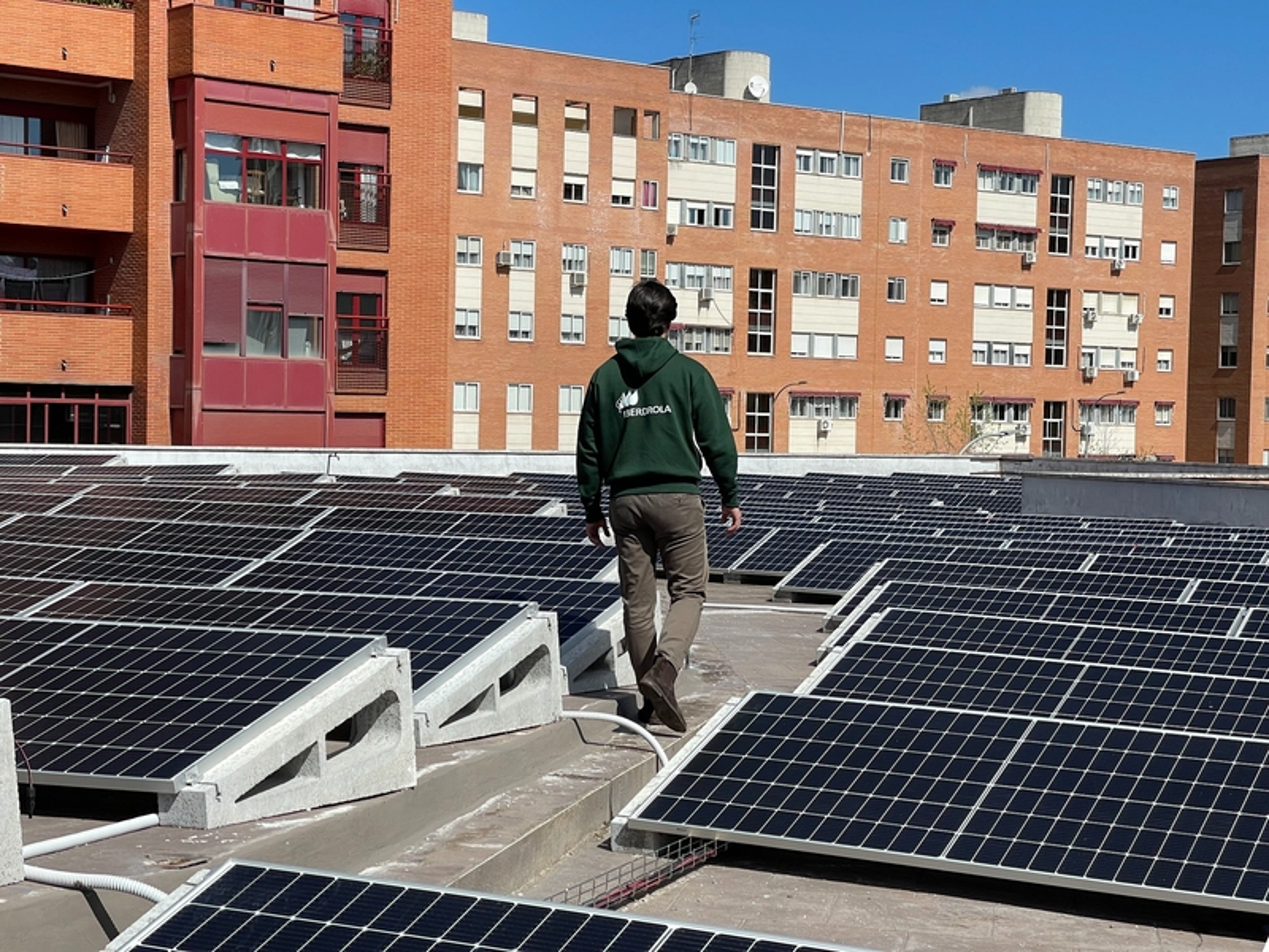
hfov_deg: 30.3
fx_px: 2346
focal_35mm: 64
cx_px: 634
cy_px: 476
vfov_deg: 22.9
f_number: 2.2
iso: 20
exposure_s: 1/2016
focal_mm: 7.5
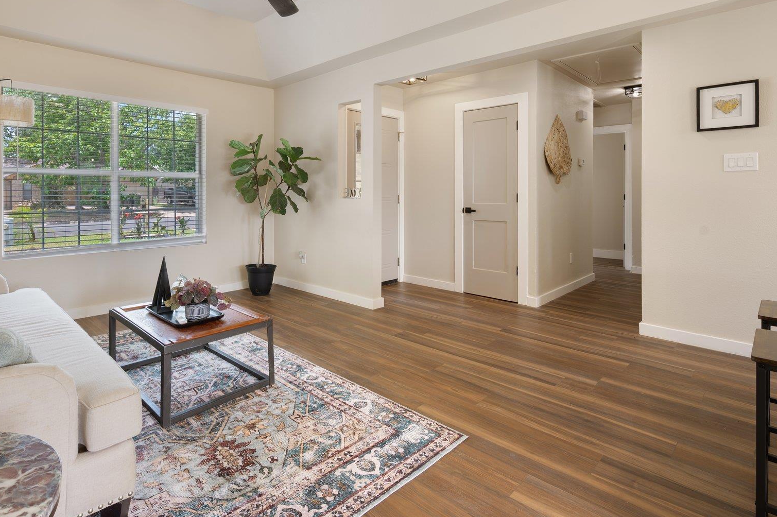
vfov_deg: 63.8
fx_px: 410
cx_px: 332
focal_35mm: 19
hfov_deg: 86.4
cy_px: 204
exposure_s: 1/1.67
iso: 100
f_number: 8
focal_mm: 14
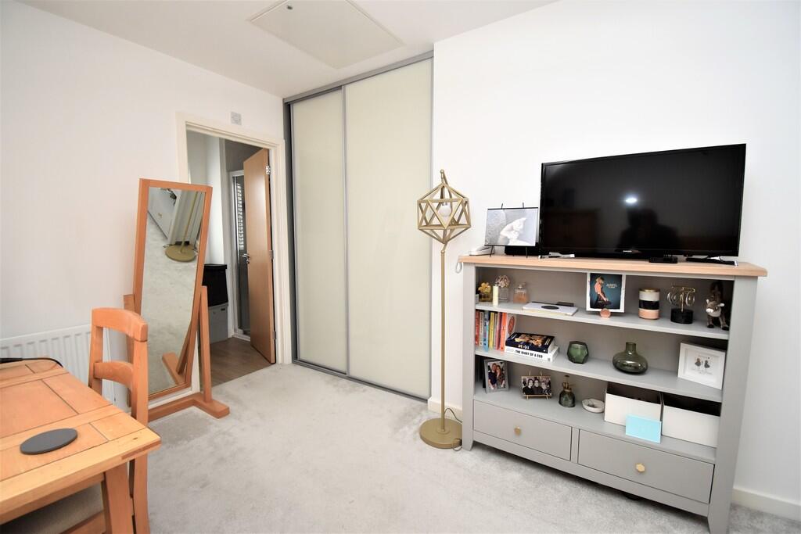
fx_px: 334
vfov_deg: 77.3
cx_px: 400
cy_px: 267
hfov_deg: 100.4
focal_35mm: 15
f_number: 4.5
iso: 900
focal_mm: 10
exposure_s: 1/60
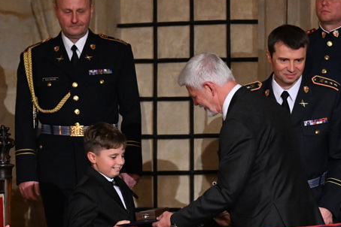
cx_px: 223
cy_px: 128
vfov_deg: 3.0
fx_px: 4328
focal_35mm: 457
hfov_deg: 4.5
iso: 8000
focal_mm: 200
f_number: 5
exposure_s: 1/250
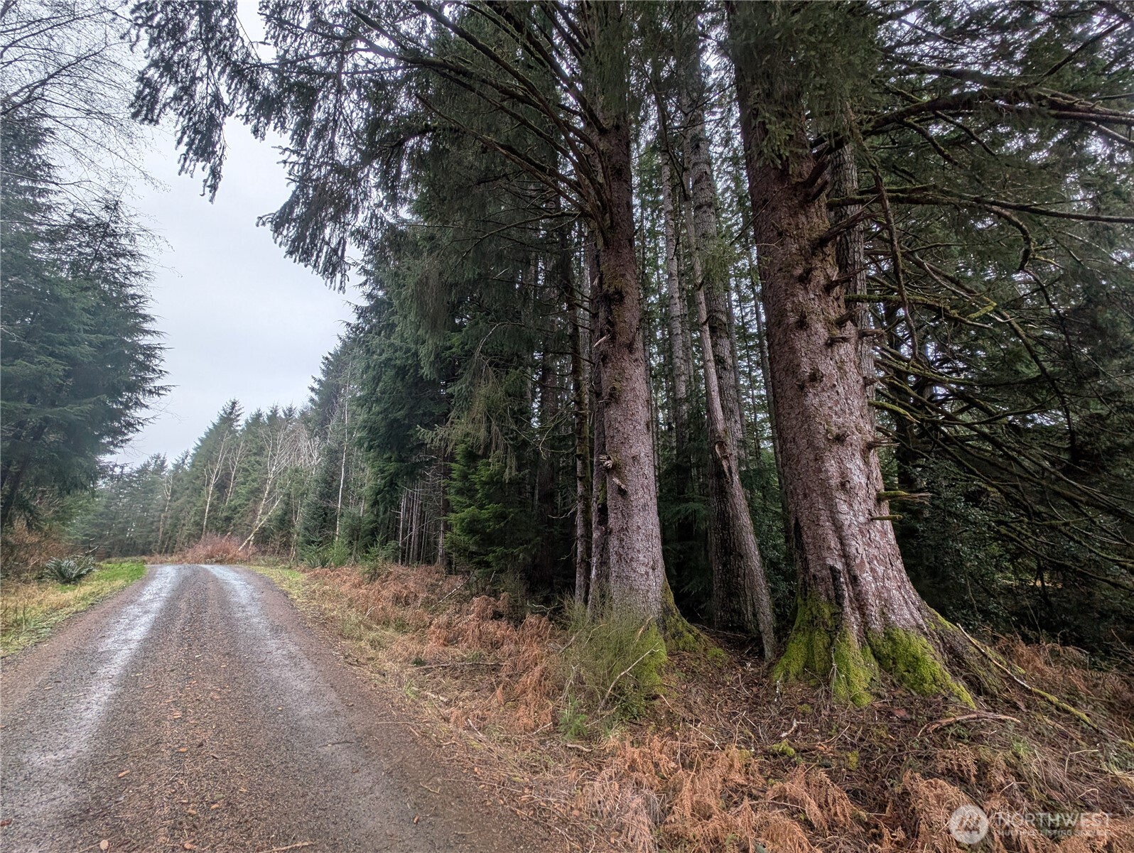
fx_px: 394
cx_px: 567
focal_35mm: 12
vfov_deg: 94.6
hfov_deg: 110.5
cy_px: 426
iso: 43
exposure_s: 1/67.4
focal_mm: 2.23
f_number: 1.95
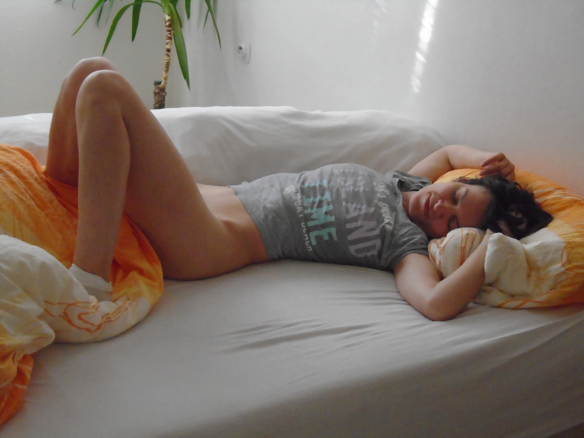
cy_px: 219
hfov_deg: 28.6
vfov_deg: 21.6
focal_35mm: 68
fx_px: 1147
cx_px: 292
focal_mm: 12
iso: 800
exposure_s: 1/25
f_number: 5.5
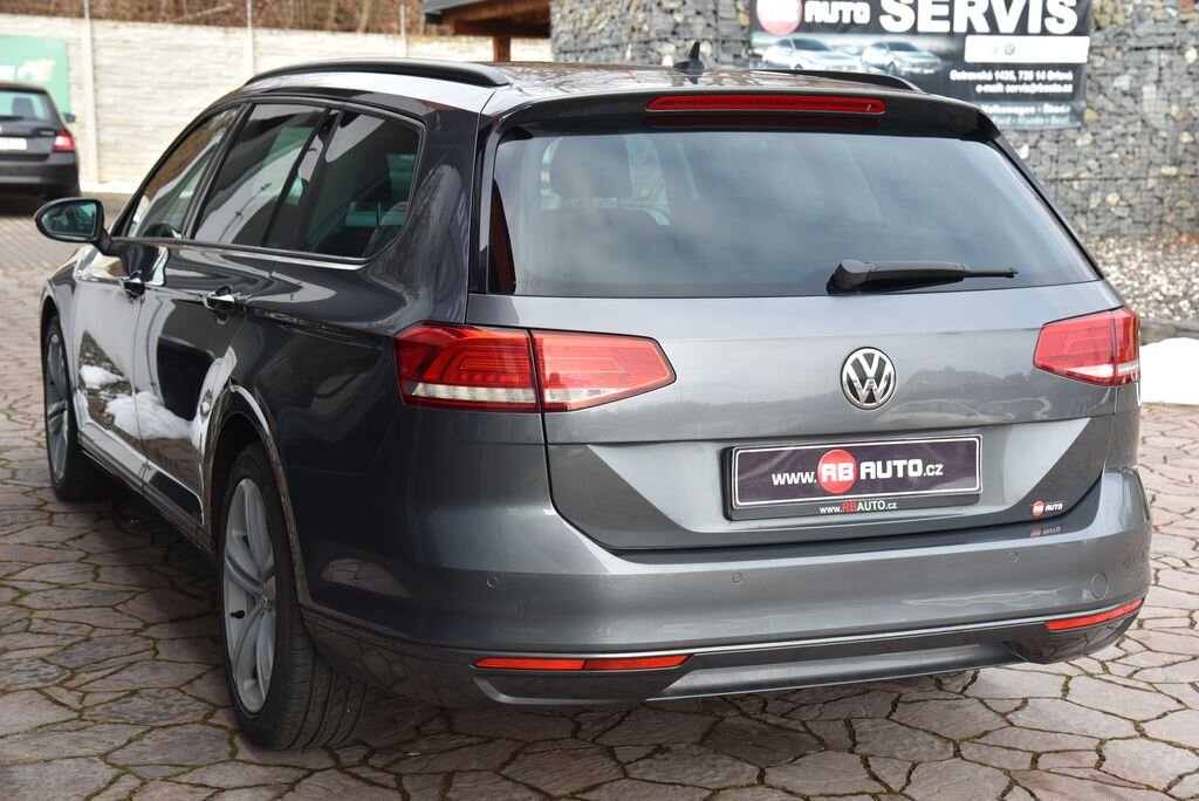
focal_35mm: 58
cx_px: 600
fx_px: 1933
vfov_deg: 23.4
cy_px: 400
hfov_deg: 34.5
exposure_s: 1/160
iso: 500
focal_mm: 58
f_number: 6.3
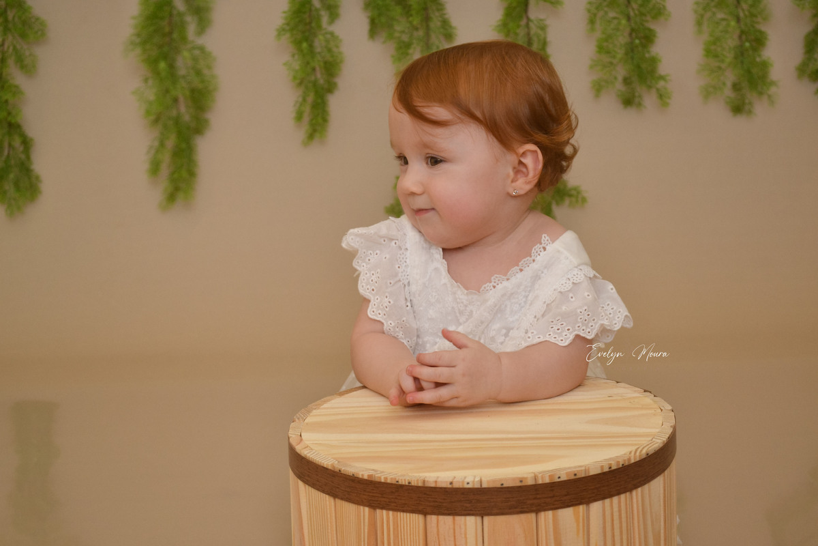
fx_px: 1534
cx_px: 409
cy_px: 273
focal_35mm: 68
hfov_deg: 29.9
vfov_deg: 20.2
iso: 800
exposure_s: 1/200
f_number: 5.6
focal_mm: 45
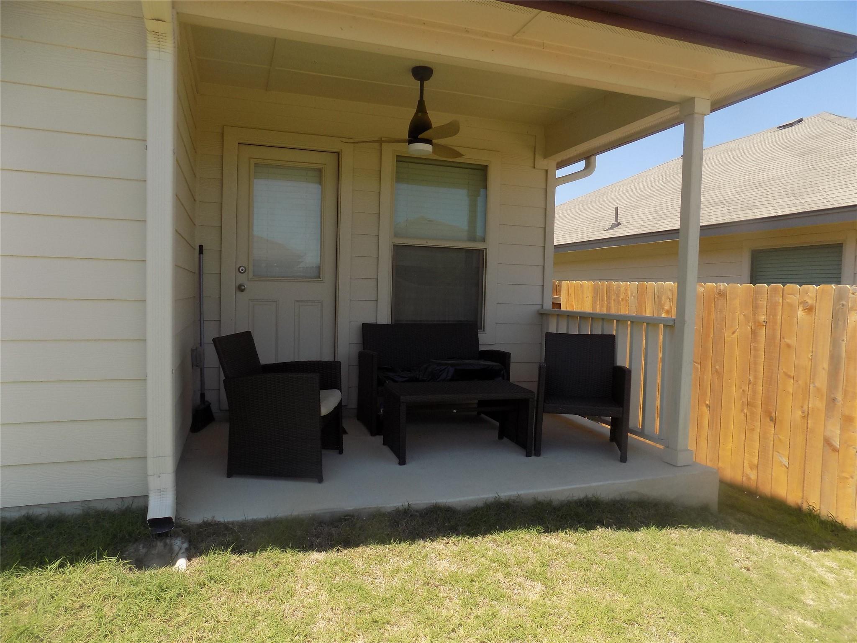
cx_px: 428
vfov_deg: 58.9
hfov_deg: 73.9
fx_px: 569
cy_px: 322
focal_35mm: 23
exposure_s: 1/500
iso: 80
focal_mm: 4
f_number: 3.1
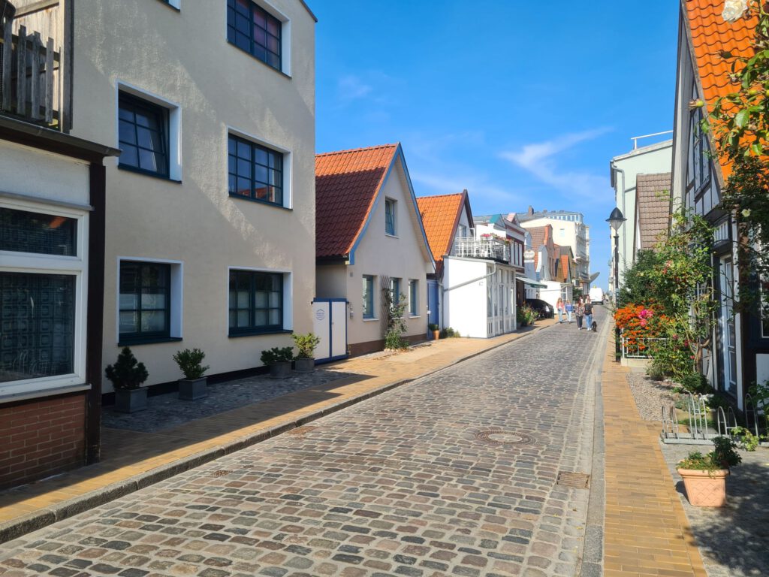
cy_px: 288
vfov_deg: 53.1
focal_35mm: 26
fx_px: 578
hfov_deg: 67.3
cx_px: 384
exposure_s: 1/2176
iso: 50
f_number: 1.8
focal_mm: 5.4
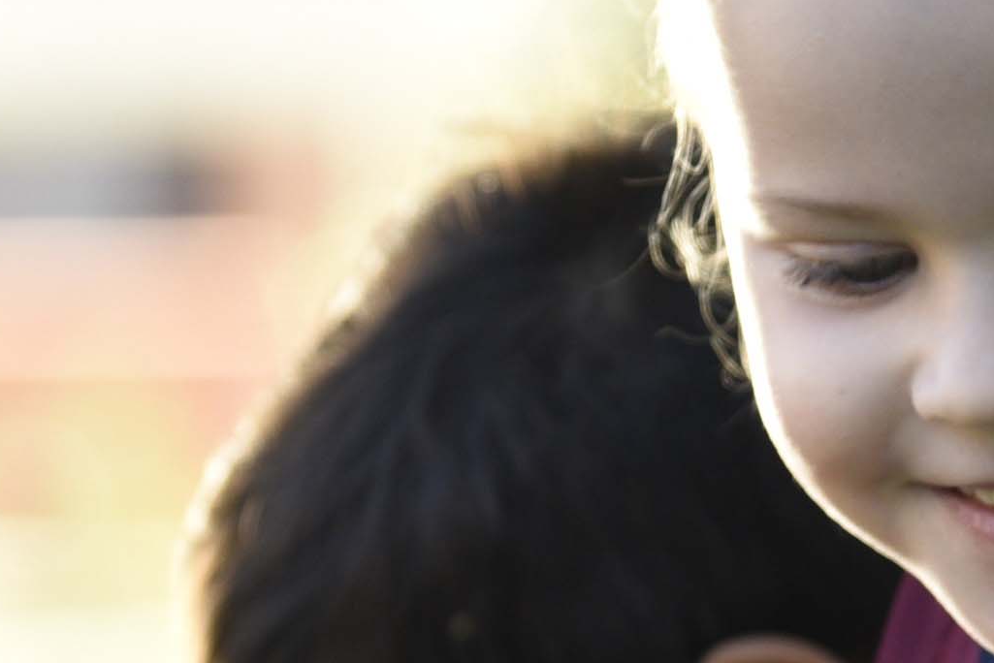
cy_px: 997
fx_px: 23806
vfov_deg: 1.6
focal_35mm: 862
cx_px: 1120
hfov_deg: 2.4
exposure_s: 1/100
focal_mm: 120
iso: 200
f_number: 3.5
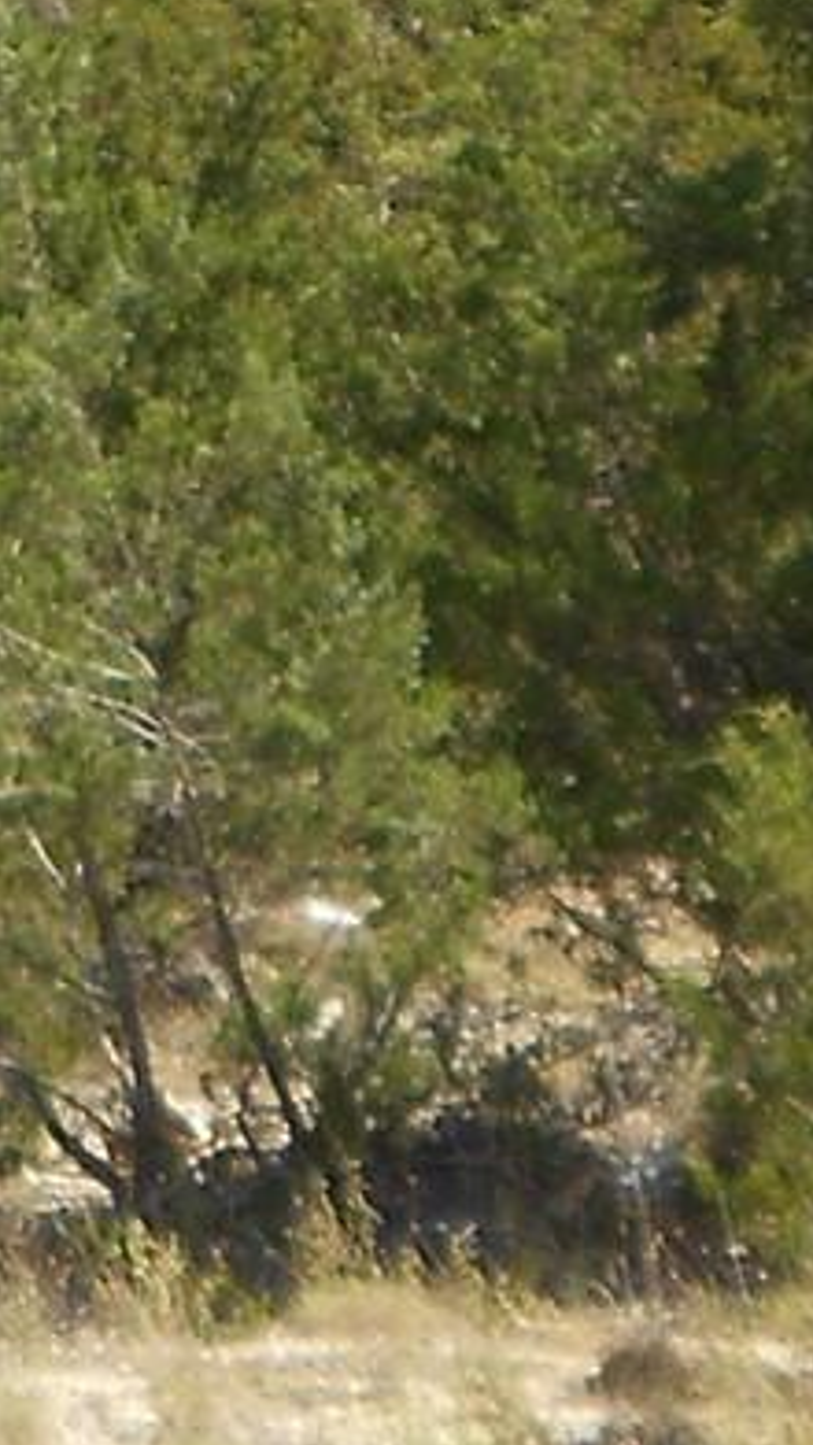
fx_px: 8085
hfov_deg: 5.8
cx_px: 229
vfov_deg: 10.2
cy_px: 510
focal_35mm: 211
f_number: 3.9
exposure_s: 1/400
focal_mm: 6.7
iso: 80
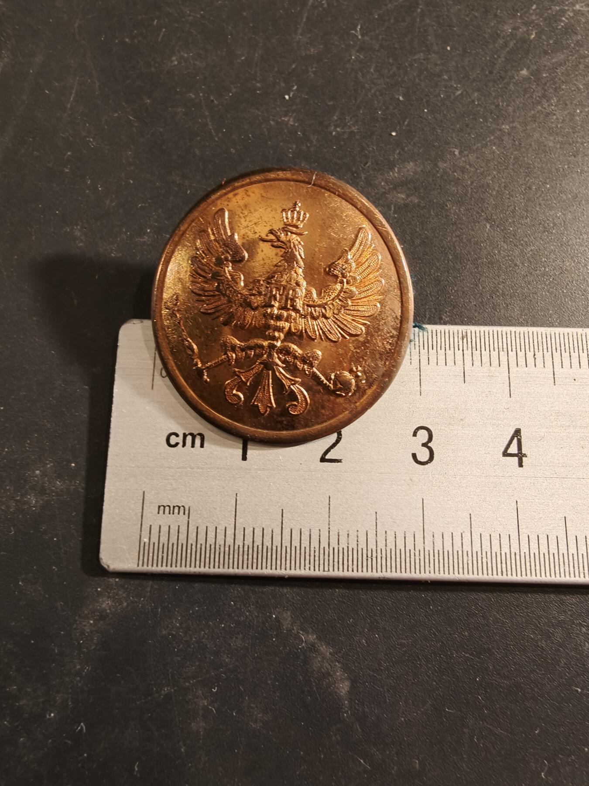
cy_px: 393
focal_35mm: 23
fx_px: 522
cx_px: 294
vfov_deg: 73.9
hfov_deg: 58.9
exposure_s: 1/56
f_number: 2
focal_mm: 2.32
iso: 160
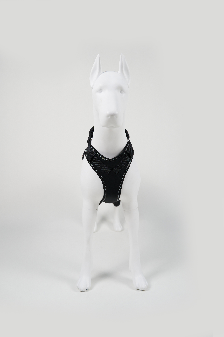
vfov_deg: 61.9
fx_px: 280
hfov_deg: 43.6
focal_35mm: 30
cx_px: 112
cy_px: 168
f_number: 5
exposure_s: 1/60
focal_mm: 30
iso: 100
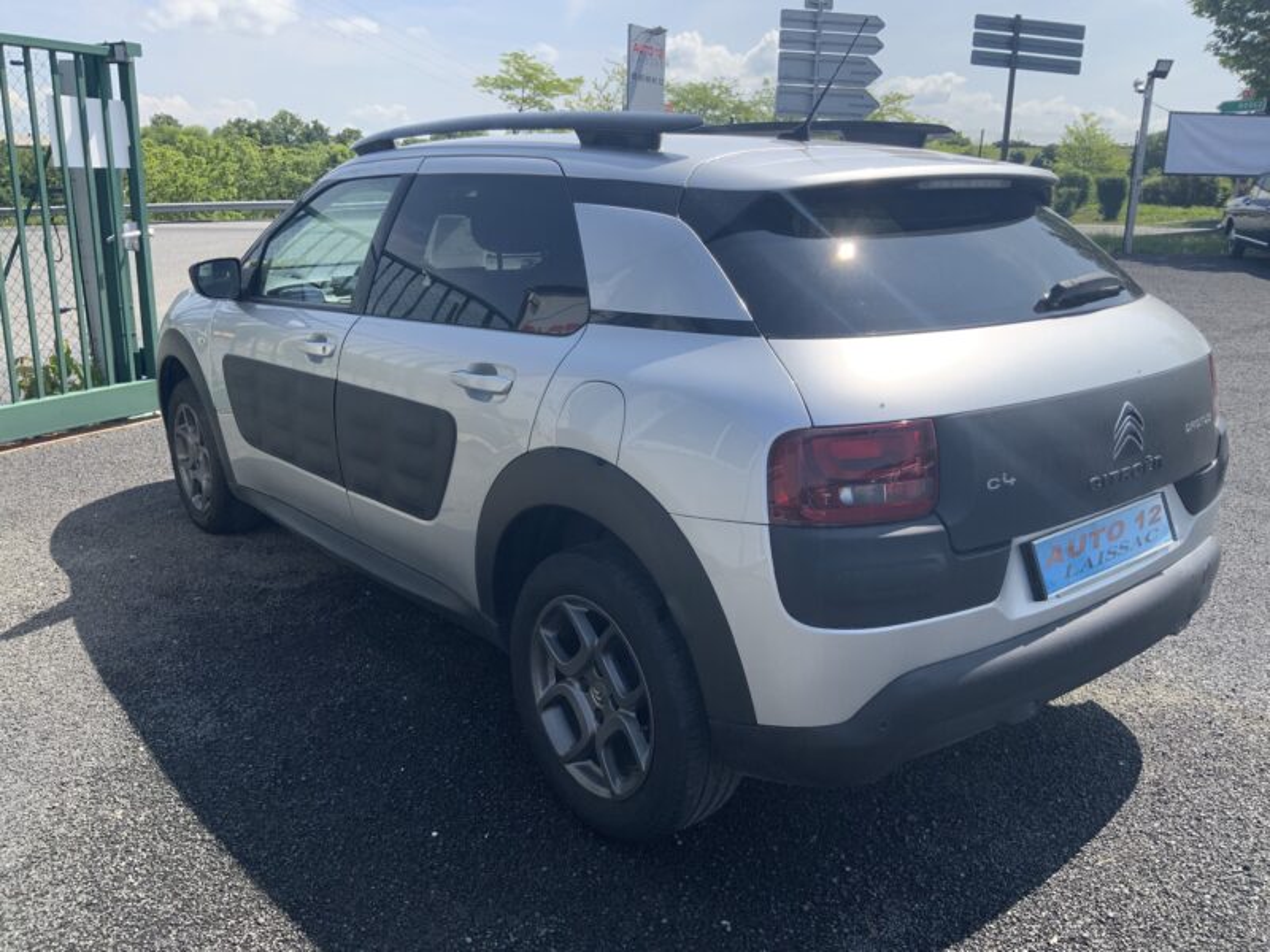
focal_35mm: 29
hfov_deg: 61.7
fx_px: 1064
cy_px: 476
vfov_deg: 48.2
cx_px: 635
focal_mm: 3
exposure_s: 1/1195
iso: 16
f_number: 1.8
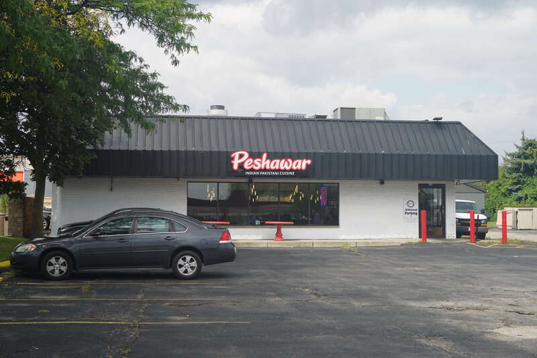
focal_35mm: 48
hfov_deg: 41.1
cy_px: 179
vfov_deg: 28.1
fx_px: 716
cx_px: 268
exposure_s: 1/100
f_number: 10
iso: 100
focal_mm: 32
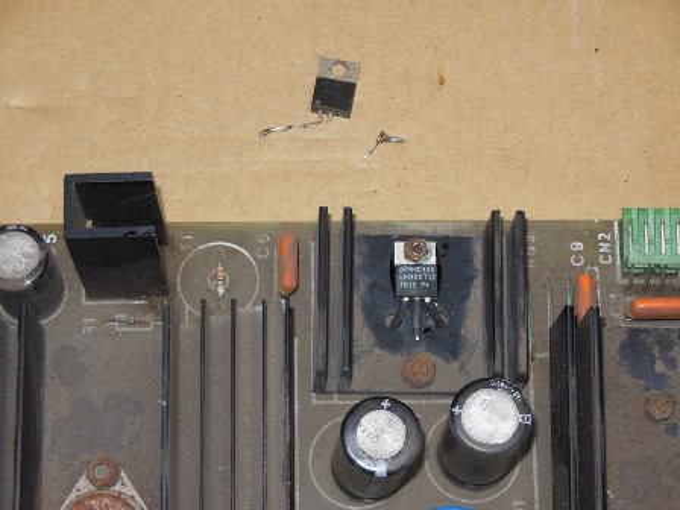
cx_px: 340
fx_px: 1925
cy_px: 255
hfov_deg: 20.0
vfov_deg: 15.1
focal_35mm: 98
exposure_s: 1/60
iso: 125
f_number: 4.7
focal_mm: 17.5
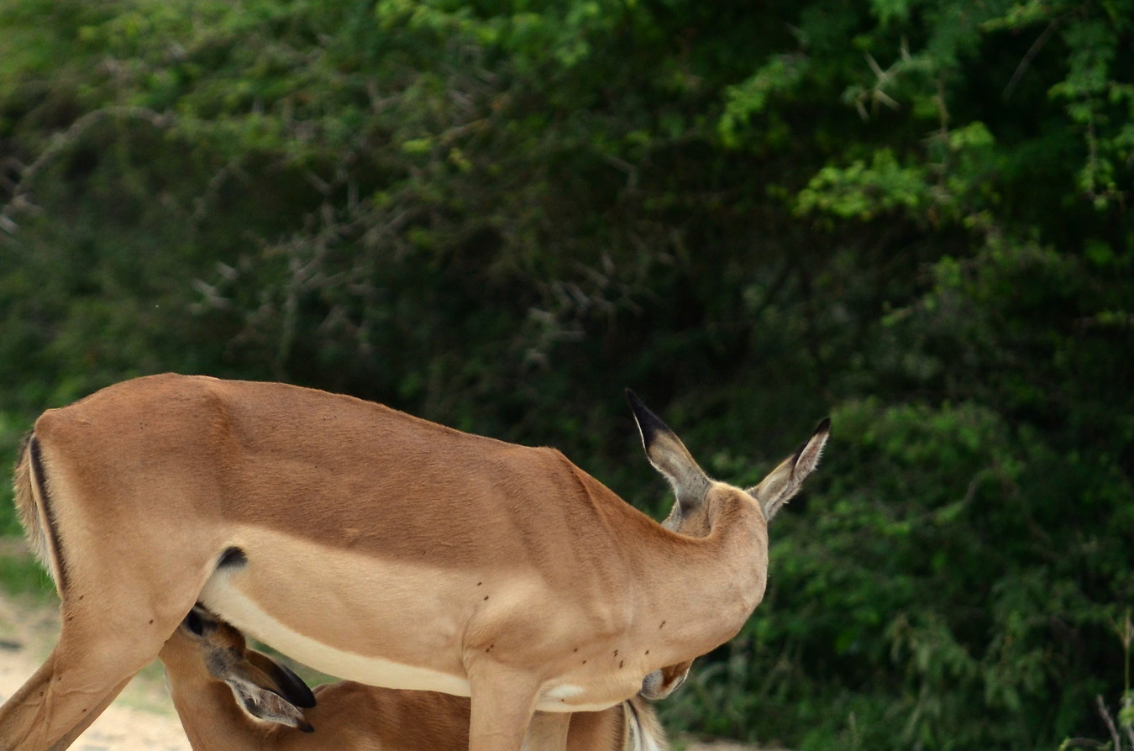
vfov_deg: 2.4
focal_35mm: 560
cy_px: 500
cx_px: 357
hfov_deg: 3.7
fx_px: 17603
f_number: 5.3
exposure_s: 1/1000
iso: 500
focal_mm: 210
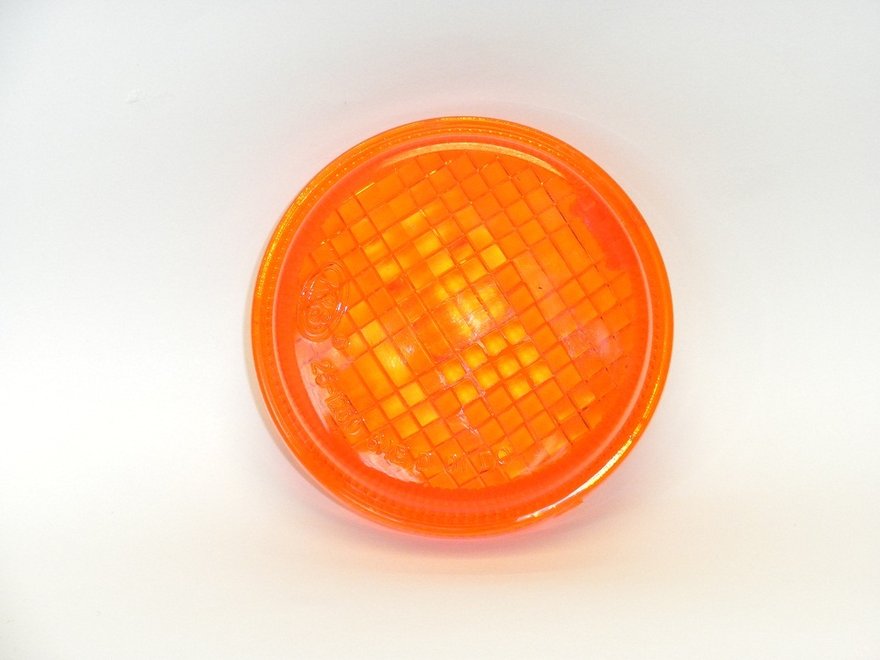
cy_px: 330
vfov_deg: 12.5
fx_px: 3025
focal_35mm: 119
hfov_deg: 16.6
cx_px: 440
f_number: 5.1
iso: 400
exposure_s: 1/44.4
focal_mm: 21
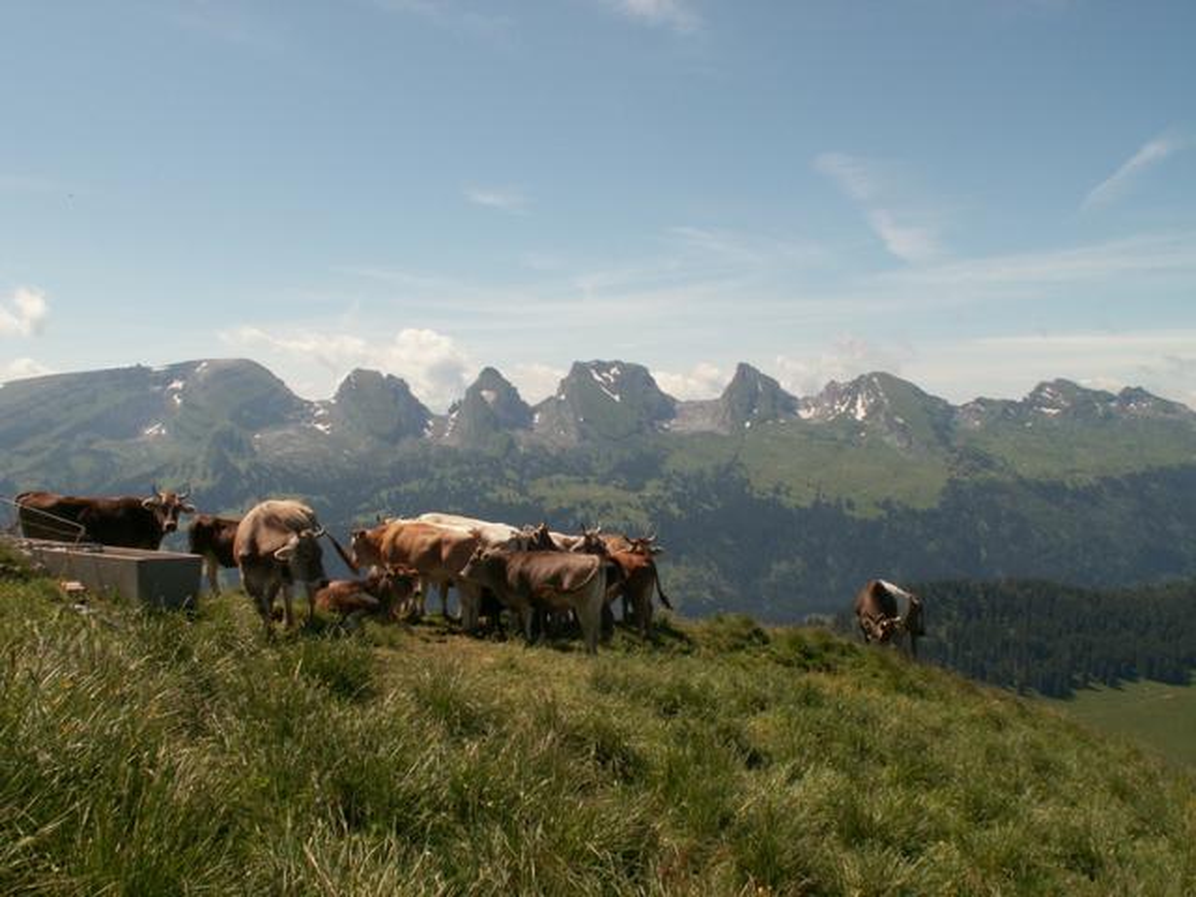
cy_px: 448
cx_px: 598
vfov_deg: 40.7
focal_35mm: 35
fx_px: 1209
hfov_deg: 52.6
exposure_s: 1/250
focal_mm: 5.86
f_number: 7.1
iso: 50
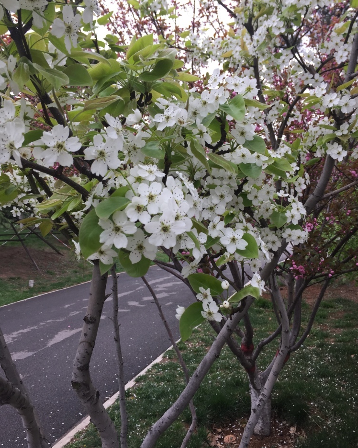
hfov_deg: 47.1
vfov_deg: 57.2
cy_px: 219
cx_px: 175
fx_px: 411
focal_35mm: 31
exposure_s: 1/115
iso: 32
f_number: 2.2
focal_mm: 4.15
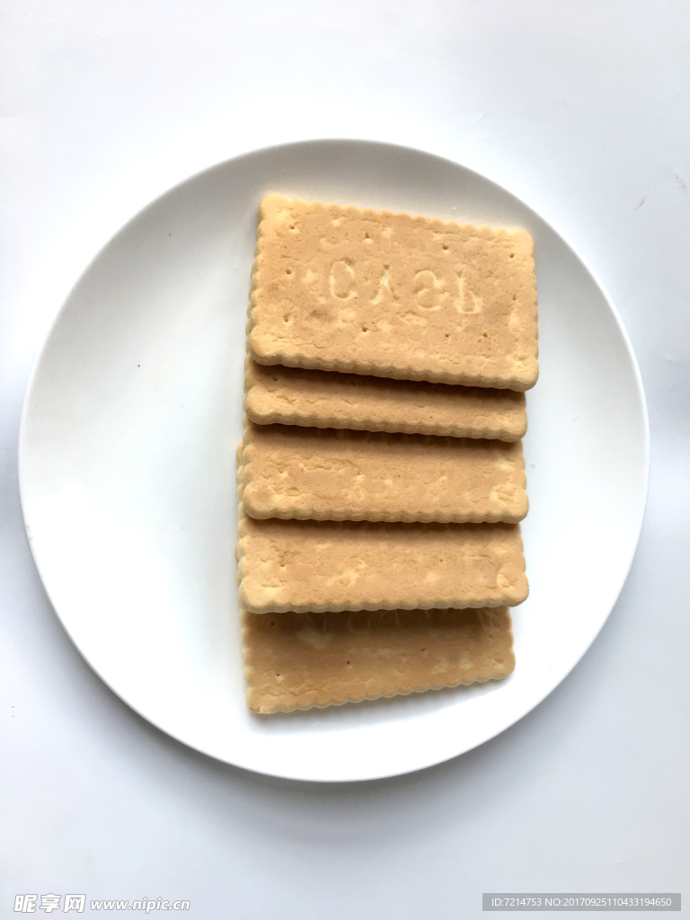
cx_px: 345
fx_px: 771
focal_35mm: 29
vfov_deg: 61.7
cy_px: 460
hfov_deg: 48.2
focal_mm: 4.15
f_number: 2.2
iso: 25
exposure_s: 1/33
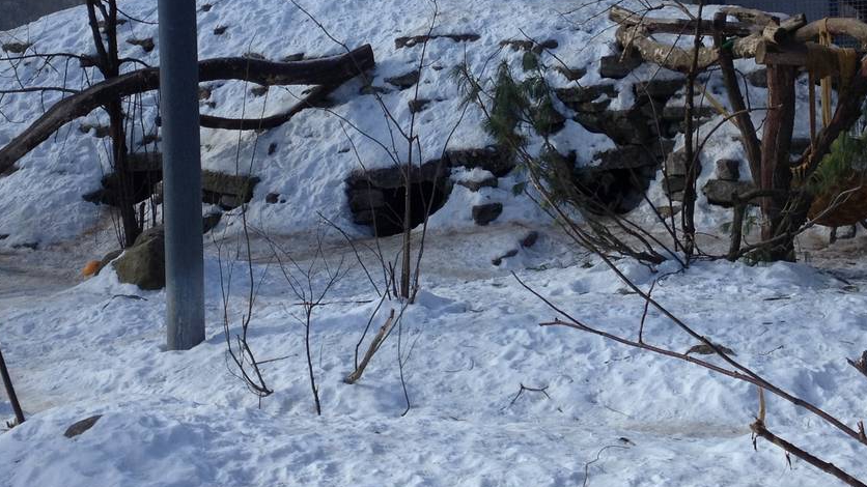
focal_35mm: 73
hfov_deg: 29.0
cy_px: 78
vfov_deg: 16.4
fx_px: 1678
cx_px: 457
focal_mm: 4.28
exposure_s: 1/951
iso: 50
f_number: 2.4
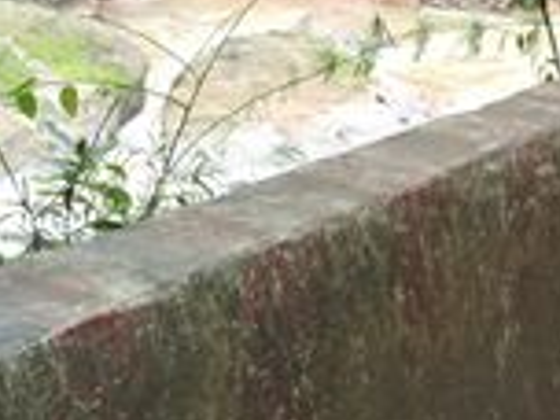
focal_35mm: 99
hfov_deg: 19.6
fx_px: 1602
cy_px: -105
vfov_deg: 14.4
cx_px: 442
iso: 244
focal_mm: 4.12
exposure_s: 1/50
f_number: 2
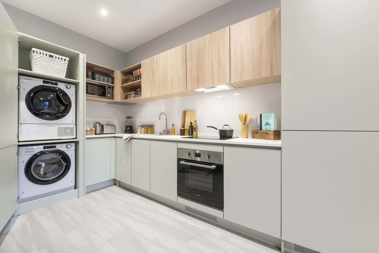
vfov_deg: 81.2
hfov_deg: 104.3
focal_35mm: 14
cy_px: 126
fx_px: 147
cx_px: 190
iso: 500
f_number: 16
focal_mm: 14
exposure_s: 1/1.25
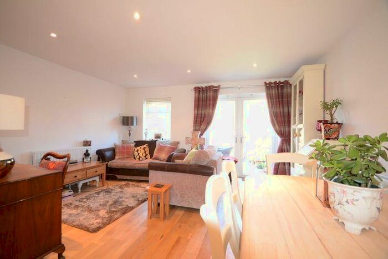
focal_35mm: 15
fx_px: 162
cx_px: 194
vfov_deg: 77.4
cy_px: 130
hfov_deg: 100.4
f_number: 5
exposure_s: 1/100
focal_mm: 10
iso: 1600
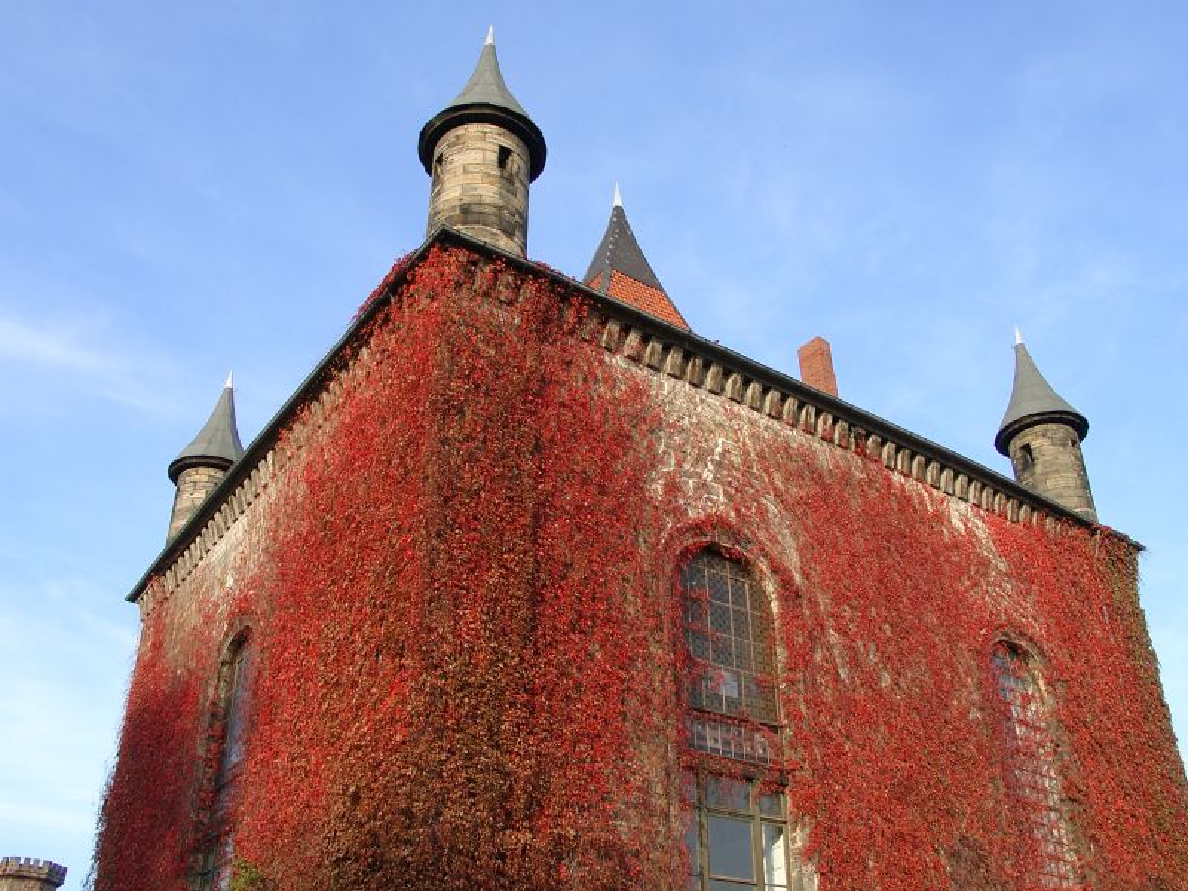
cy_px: 446
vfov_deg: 41.8
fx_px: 1167
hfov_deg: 54.0
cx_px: 594
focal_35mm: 34
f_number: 4
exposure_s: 1/222
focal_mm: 7.13
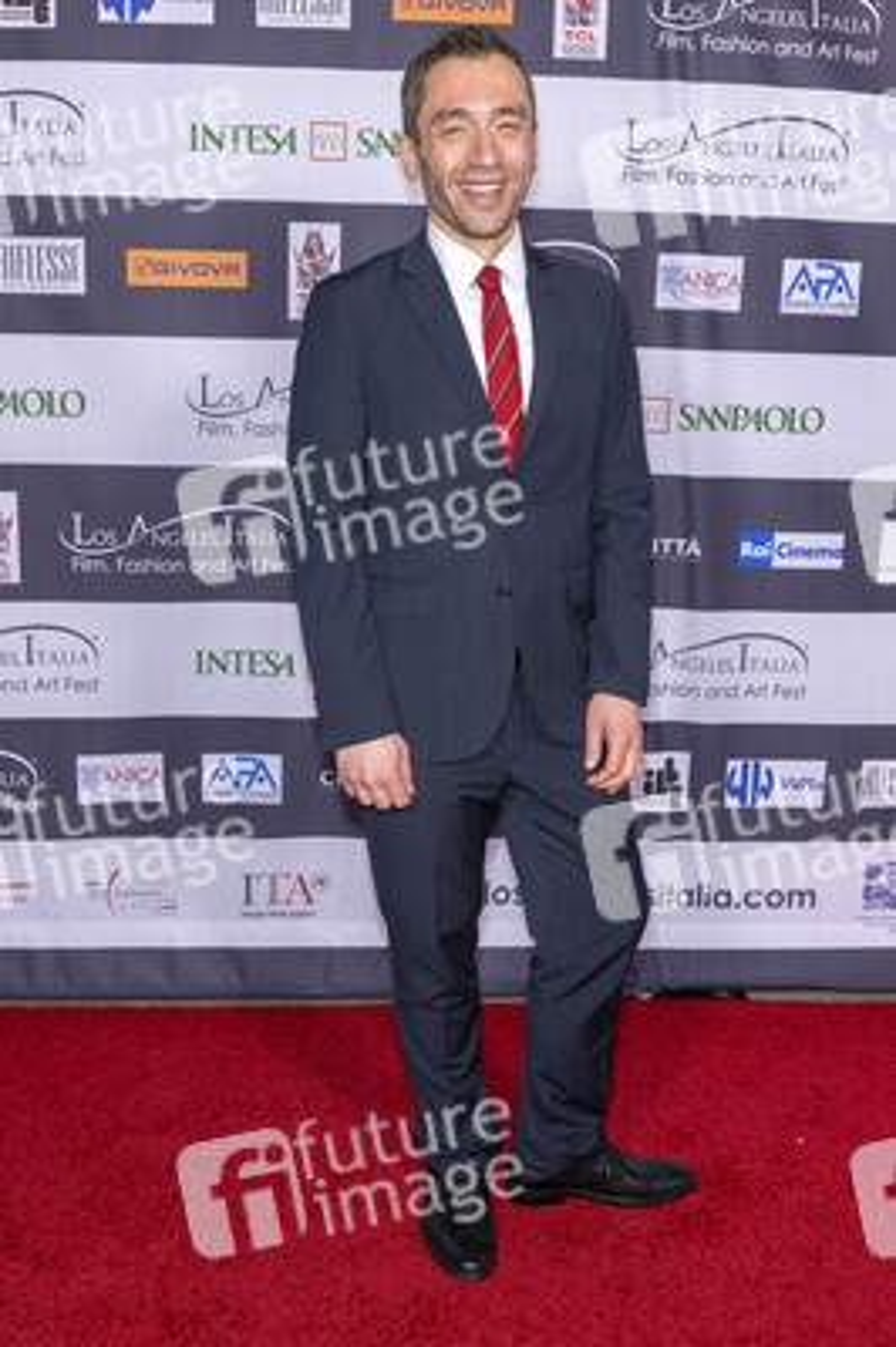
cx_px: 448
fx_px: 1290
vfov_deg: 55.1
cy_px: 674
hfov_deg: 38.3
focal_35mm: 34
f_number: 5.6
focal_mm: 34.5
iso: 800
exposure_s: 1/200
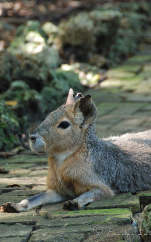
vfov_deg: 4.6
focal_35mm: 460
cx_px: 33
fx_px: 3031
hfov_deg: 2.9
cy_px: 121
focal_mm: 200
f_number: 5.6
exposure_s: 1/30
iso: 1600
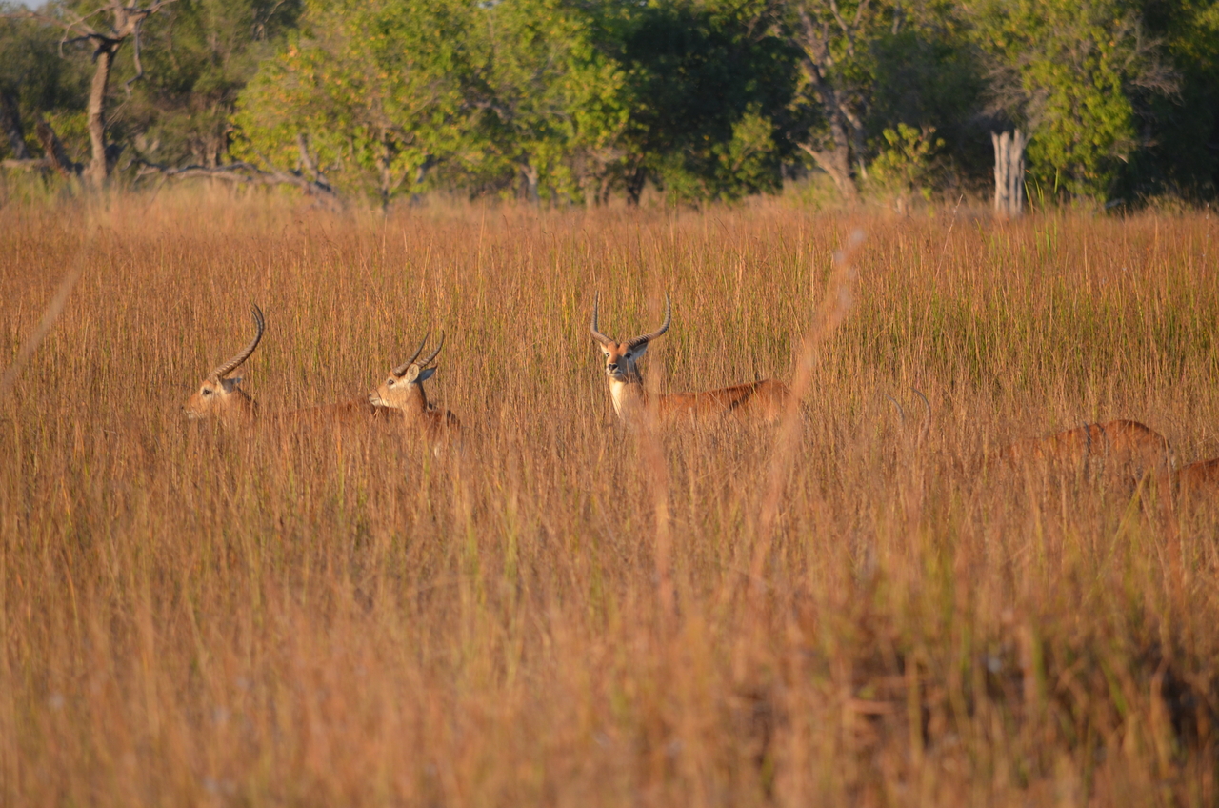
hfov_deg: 4.6
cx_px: 610
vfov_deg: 3.0
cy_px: 404
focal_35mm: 450
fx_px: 15207
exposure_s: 1/400
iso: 400
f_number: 5.6
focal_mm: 300
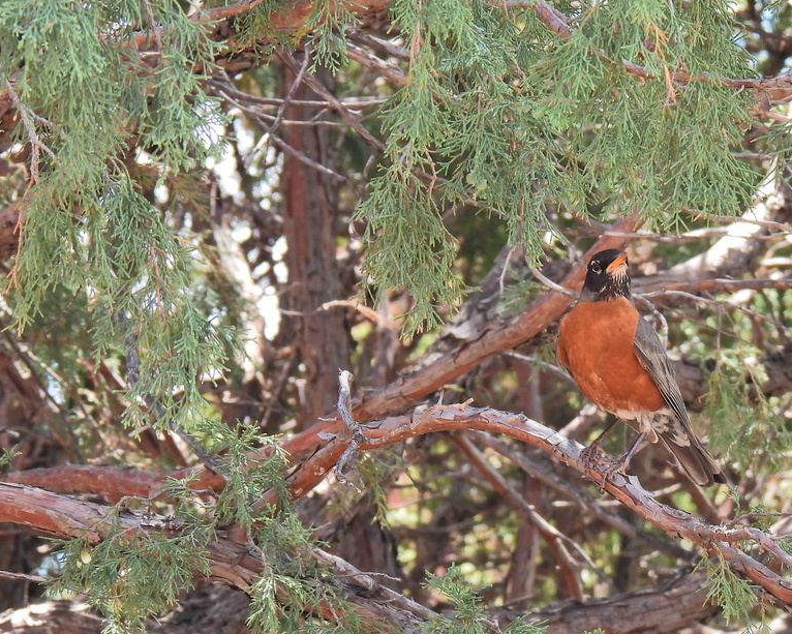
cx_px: 643
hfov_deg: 5.9
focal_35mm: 326
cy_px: 383
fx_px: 7642
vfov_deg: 4.7
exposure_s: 1/125
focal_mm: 35.7
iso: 100
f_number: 4.5
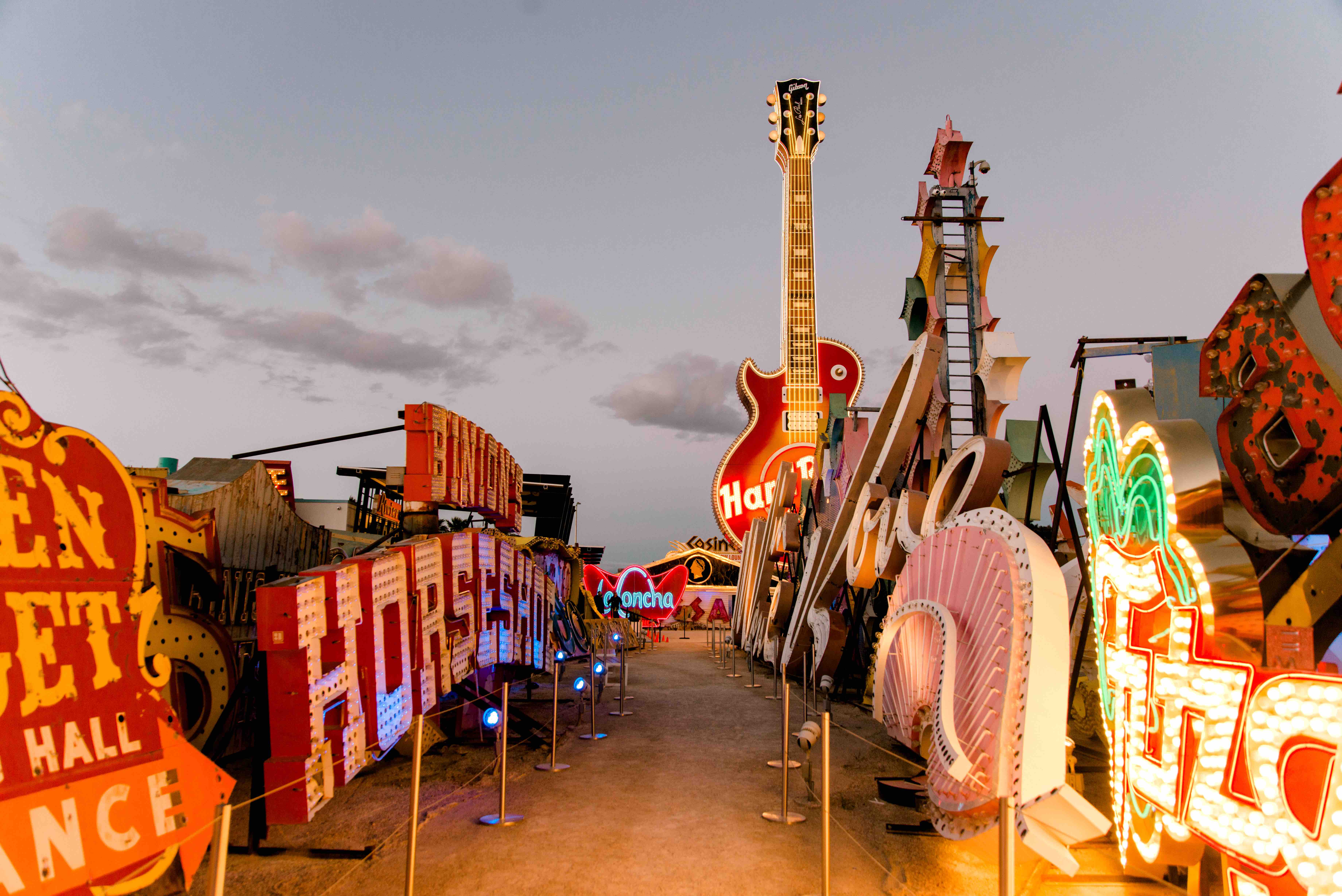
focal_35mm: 24
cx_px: 671
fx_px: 895
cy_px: 448
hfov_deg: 73.7
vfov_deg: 53.2
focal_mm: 24
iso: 500
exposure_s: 1/100
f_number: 4
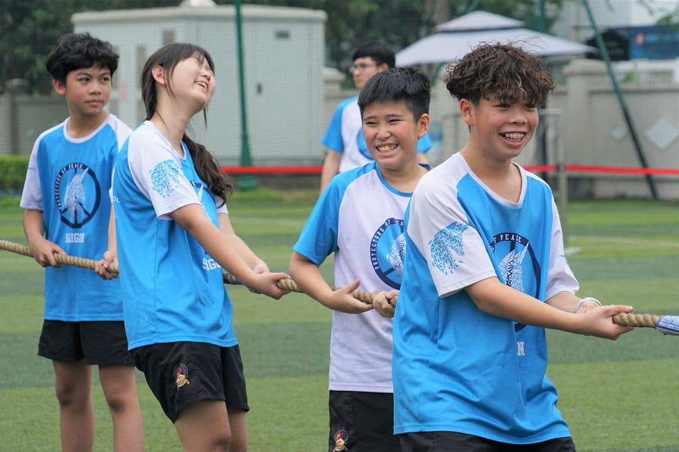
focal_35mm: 146
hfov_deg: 14.1
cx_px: 340
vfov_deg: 9.4
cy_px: 226
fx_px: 2753
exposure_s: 1/250
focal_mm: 146
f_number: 8
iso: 100
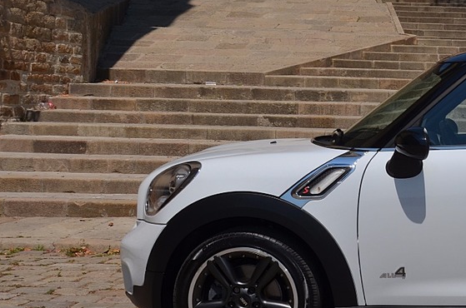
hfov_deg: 25.7
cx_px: 527
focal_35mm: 72
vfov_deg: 18.8
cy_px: 138
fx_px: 932
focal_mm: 21
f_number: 14
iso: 100
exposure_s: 1/200
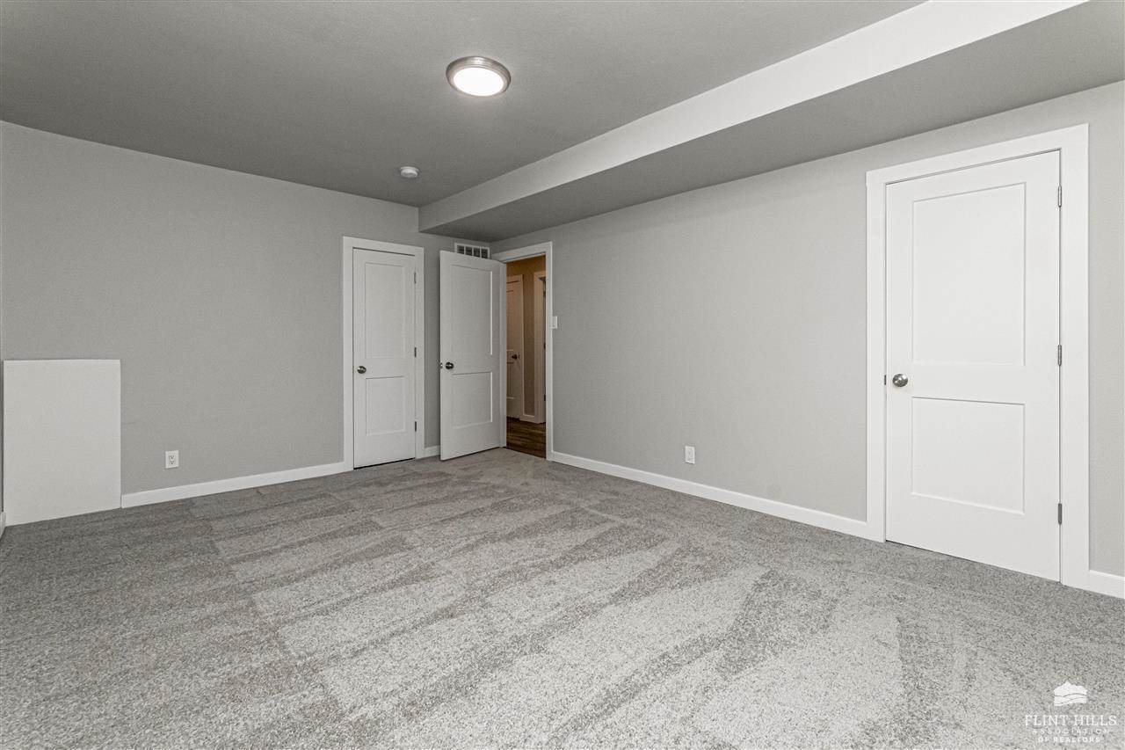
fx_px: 469
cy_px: 375
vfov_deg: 77.3
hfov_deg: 100.4
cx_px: 562
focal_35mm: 15
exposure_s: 1/60
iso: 3200
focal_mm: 10
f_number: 10
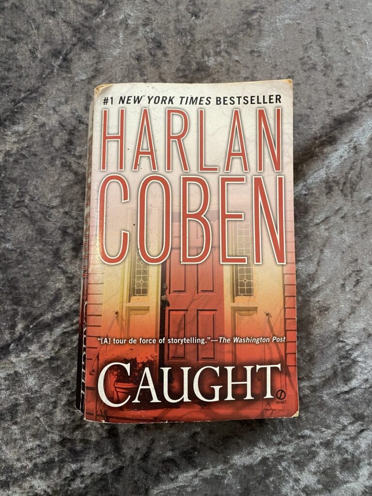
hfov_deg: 53.1
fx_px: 373
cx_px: 186
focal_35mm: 26
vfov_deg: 67.3
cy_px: 248
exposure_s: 1/50
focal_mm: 4.25
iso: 250
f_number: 1.8
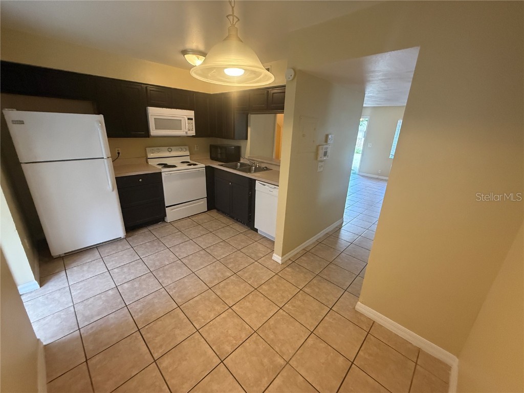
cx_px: 262
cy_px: 196
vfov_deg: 85.7
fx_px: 212
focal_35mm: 14
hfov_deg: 102.1
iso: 640
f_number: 2.2
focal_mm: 2.22
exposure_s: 1/120
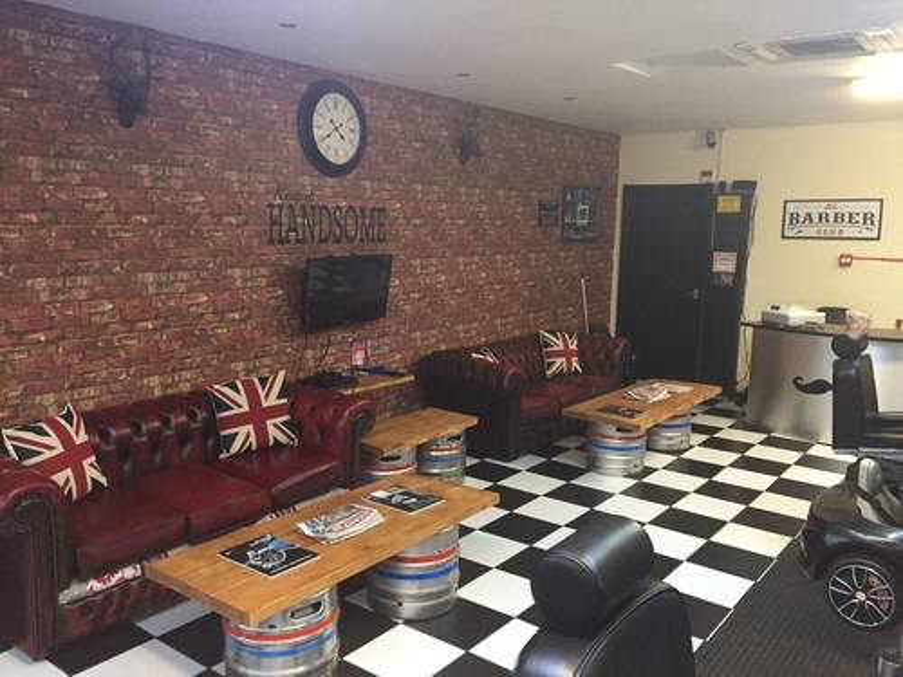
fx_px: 756
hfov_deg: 61.7
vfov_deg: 48.2
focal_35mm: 29
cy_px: 338
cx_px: 452
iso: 250
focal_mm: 4.15
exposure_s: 1/33
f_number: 2.2
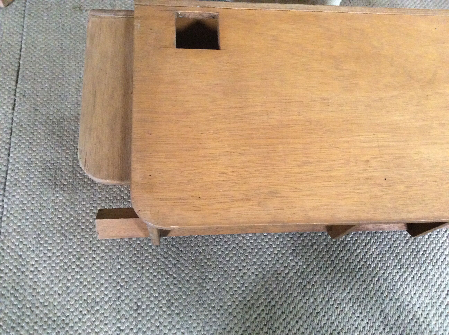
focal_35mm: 32
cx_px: 224
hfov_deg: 56.9
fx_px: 414
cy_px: 168
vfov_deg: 44.1
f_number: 2.4
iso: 320
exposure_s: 1/17
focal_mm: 3.3
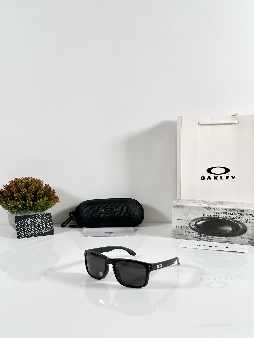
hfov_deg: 30.3
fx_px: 470
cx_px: 127
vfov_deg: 39.7
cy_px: 169
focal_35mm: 48
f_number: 1.78
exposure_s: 1/100
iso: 80
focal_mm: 6.86
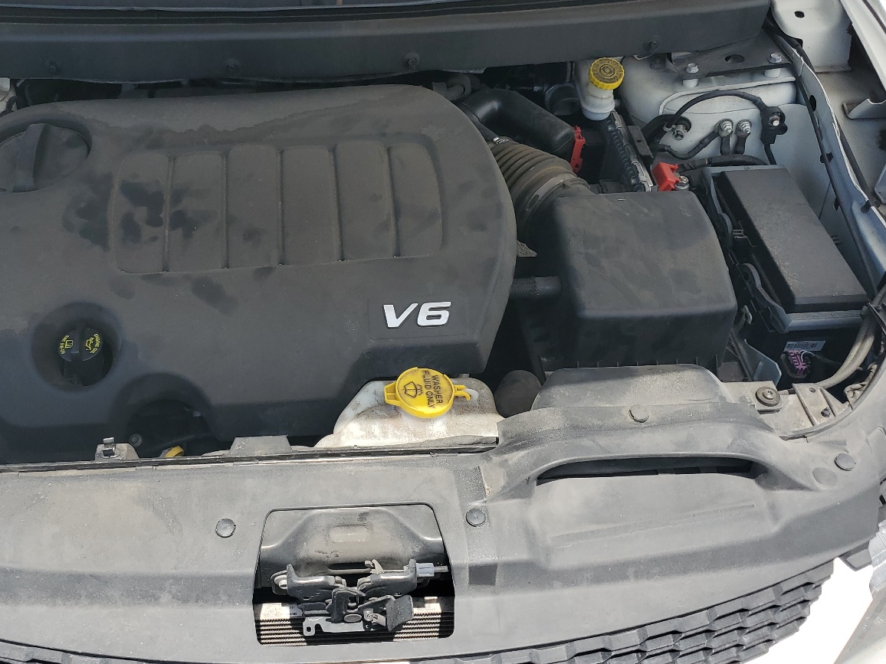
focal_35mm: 36
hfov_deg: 50.7
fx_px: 921
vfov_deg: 39.6
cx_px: 323
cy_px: 285
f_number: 1.5
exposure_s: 1/2000
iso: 50
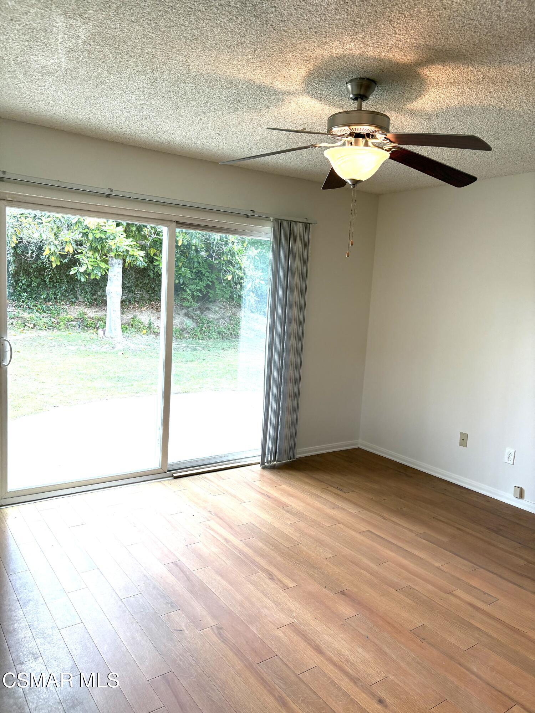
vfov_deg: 67.3
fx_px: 536
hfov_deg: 53.1
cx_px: 268
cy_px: 356
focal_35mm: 26
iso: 100
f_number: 1.6
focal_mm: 5.96
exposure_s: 1/184
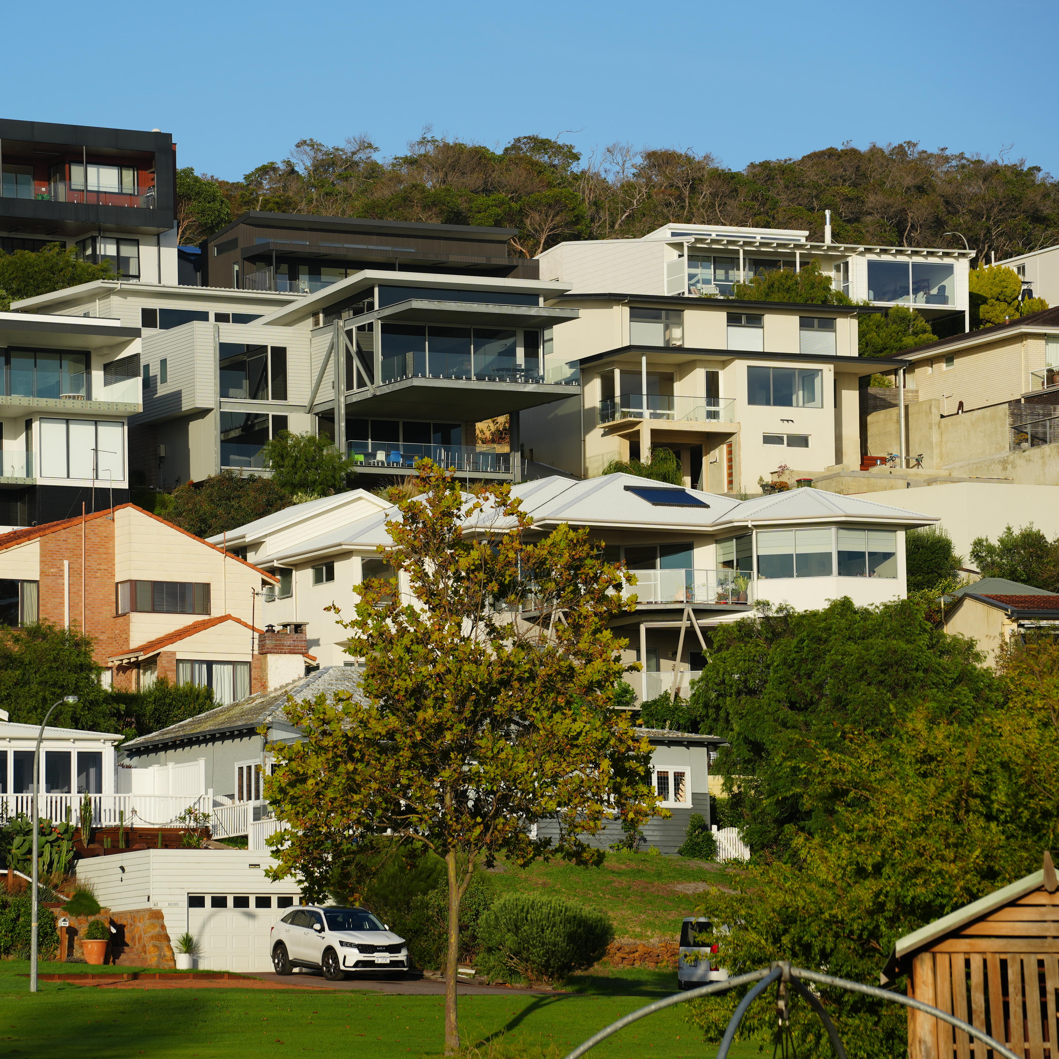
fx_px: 5849
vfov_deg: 10.3
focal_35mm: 169
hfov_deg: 10.3
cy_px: 530
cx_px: 402
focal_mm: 132
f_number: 5
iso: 100
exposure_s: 1/800
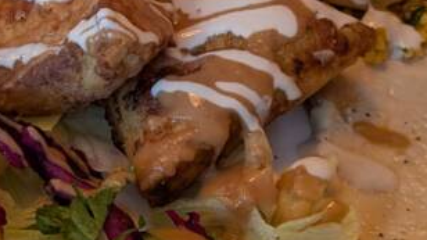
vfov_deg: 14.2
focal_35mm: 85
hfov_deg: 24.5
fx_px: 962
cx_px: 67
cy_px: 87
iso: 719
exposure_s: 1/100
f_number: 1.7
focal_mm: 4.53
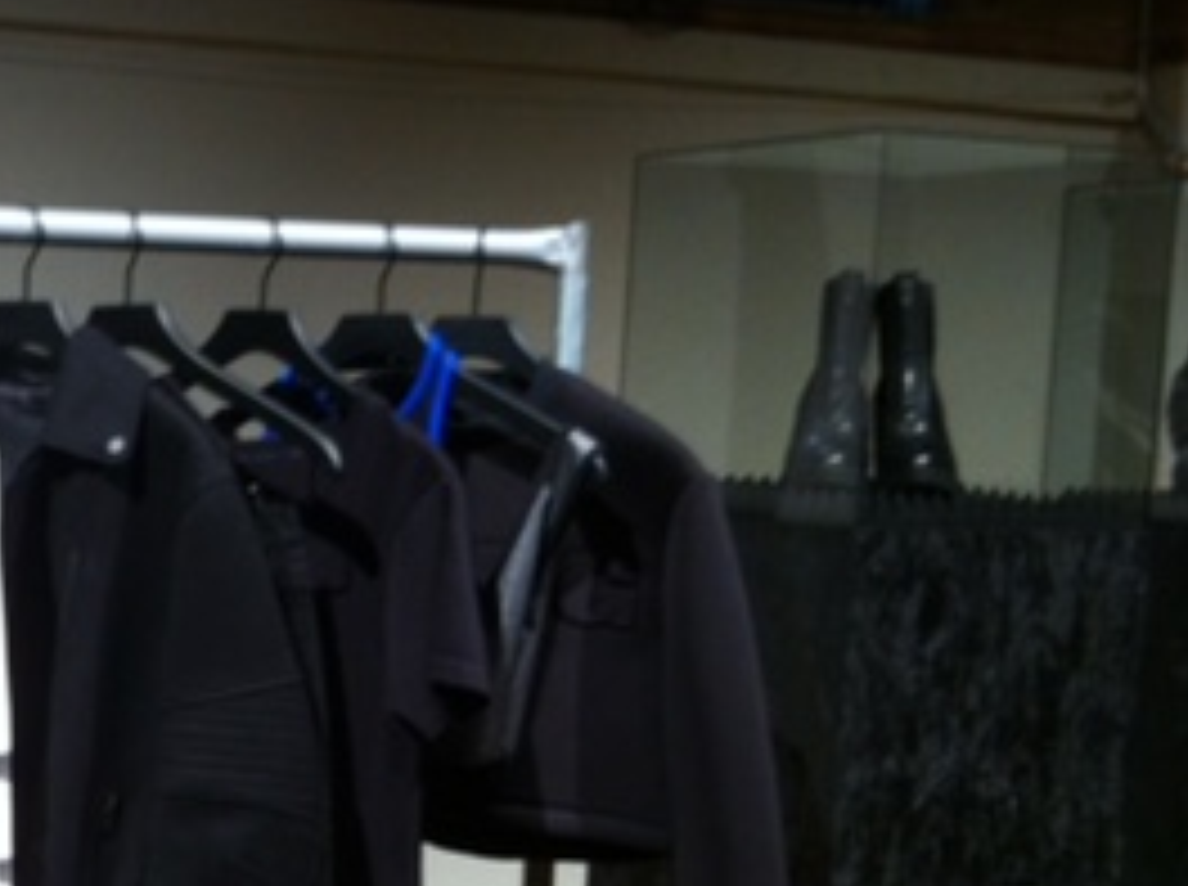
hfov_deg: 21.8
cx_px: -126
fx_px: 2912
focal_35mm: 85
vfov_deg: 17.2
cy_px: 706
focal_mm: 3.85
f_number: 2.8
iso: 100
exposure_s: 1/15
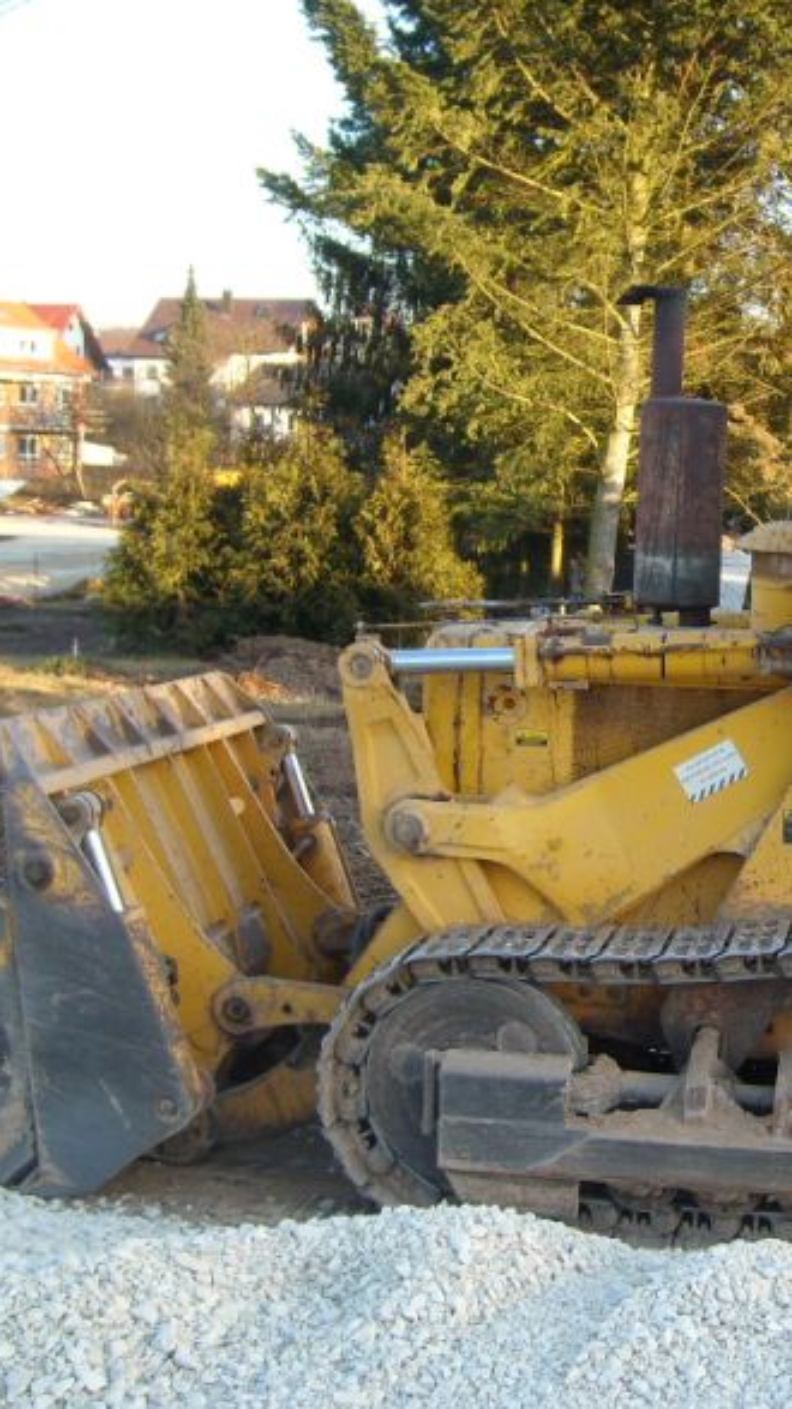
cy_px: 715
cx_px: 718
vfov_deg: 39.9
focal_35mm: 52
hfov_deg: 22.5
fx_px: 1942
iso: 50
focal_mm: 5.8
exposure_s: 1/168
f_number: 2.8
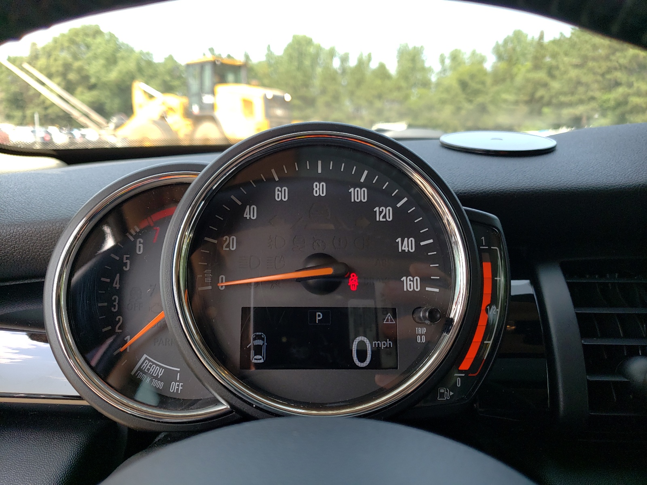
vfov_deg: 53.1
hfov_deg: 67.3
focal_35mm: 26
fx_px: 486
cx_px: 324
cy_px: 242
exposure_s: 1/385
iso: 50
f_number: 1.5
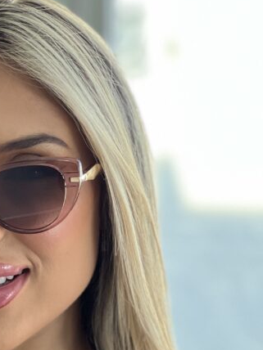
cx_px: -14
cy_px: 265
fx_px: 1702
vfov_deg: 11.7
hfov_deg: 8.8
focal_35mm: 168
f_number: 2.8
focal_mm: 9
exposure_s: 1/120
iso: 250
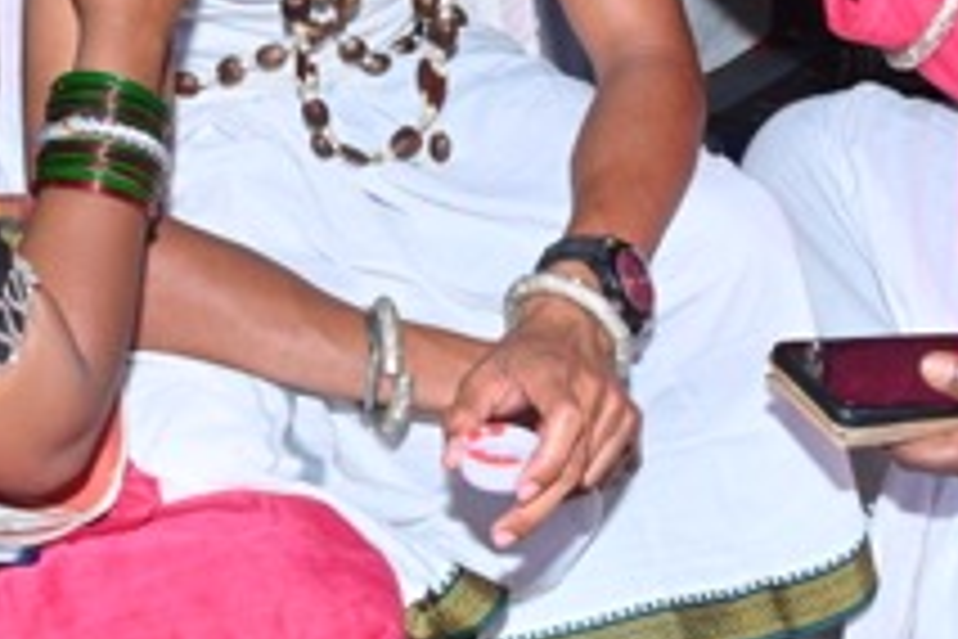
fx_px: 1916
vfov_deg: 18.5
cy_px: 25
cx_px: 495
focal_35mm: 72
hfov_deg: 28.1
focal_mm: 24
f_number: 13
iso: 640
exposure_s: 1/200
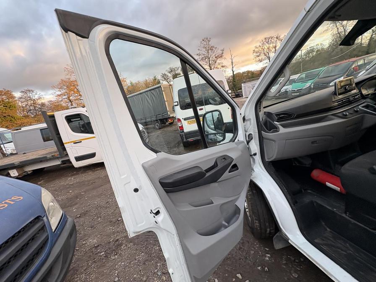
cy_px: 141
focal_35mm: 14
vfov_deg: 85.7
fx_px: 152
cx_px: 188
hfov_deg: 102.1
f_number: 2.2
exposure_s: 1/99
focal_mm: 2.22
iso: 125
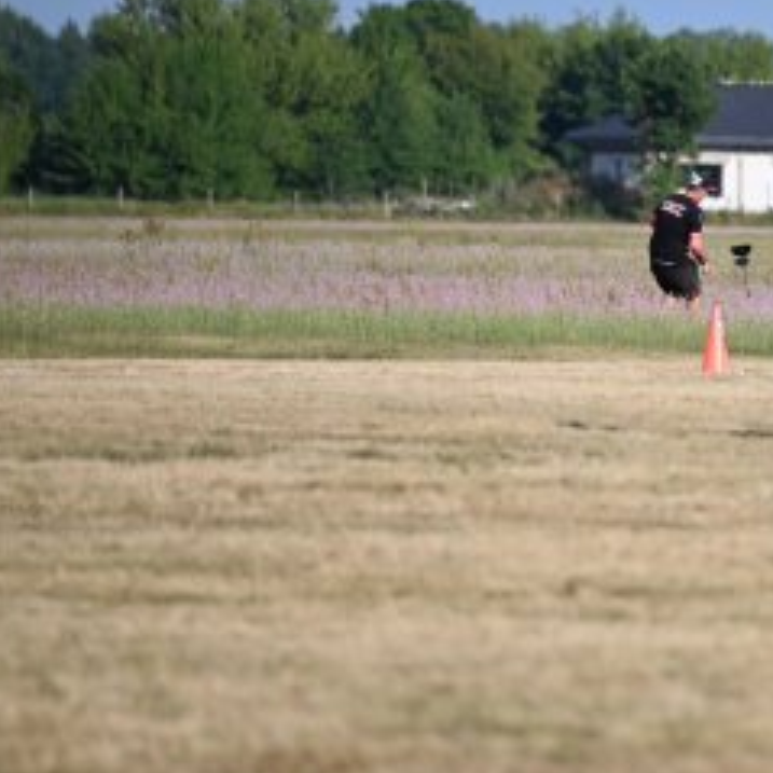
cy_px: 265
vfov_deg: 2.5
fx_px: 17862
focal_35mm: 707
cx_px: 710
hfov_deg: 2.5
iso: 640
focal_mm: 400
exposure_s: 1/3200
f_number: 7.1
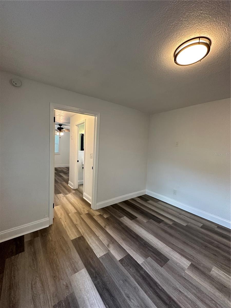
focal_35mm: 14
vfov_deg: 102.1
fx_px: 125
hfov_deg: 85.7
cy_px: 154
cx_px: 116
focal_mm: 2.22
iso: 250
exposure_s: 1/120
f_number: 2.2
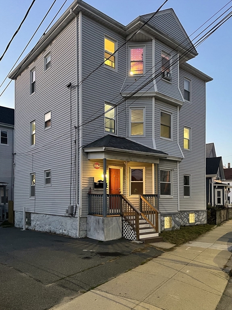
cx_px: 116
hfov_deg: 54.9
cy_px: 155
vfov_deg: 69.4
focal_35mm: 25
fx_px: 223
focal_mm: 5.1
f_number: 1.6
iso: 500
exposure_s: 1/30
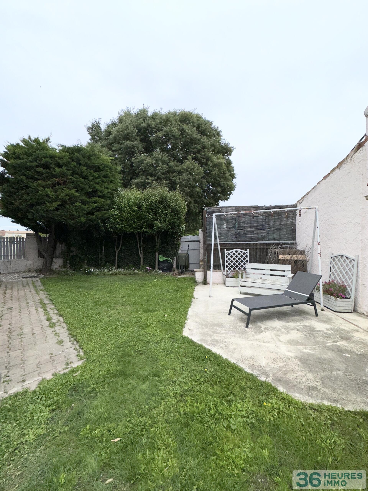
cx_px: 184
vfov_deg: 102.1
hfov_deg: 85.7
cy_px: 246
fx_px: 198
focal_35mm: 14
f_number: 2.2
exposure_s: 1/5556
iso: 32
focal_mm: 2.22
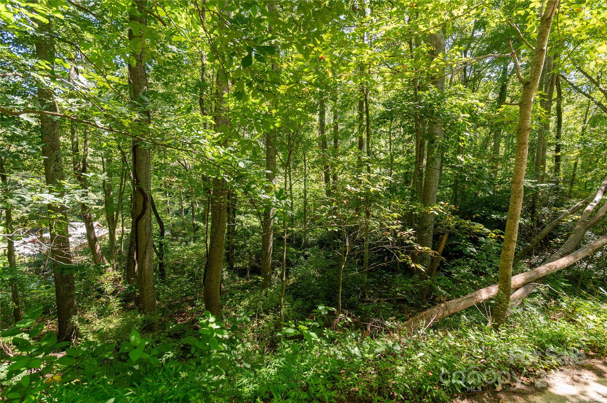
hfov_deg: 93.3
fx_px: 286
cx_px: 304
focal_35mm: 17
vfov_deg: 70.3
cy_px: 202
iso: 320
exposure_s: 1/80
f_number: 7.1
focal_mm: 17
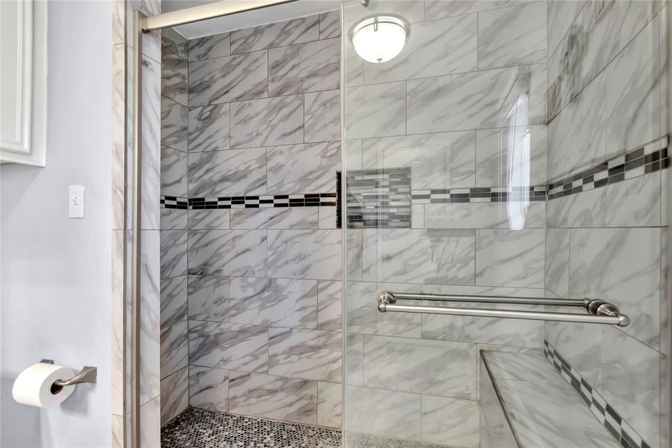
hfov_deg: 90.0
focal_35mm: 18
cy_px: 224
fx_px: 336
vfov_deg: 67.3
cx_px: 336
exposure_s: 1/5
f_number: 5.6
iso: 100
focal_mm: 12
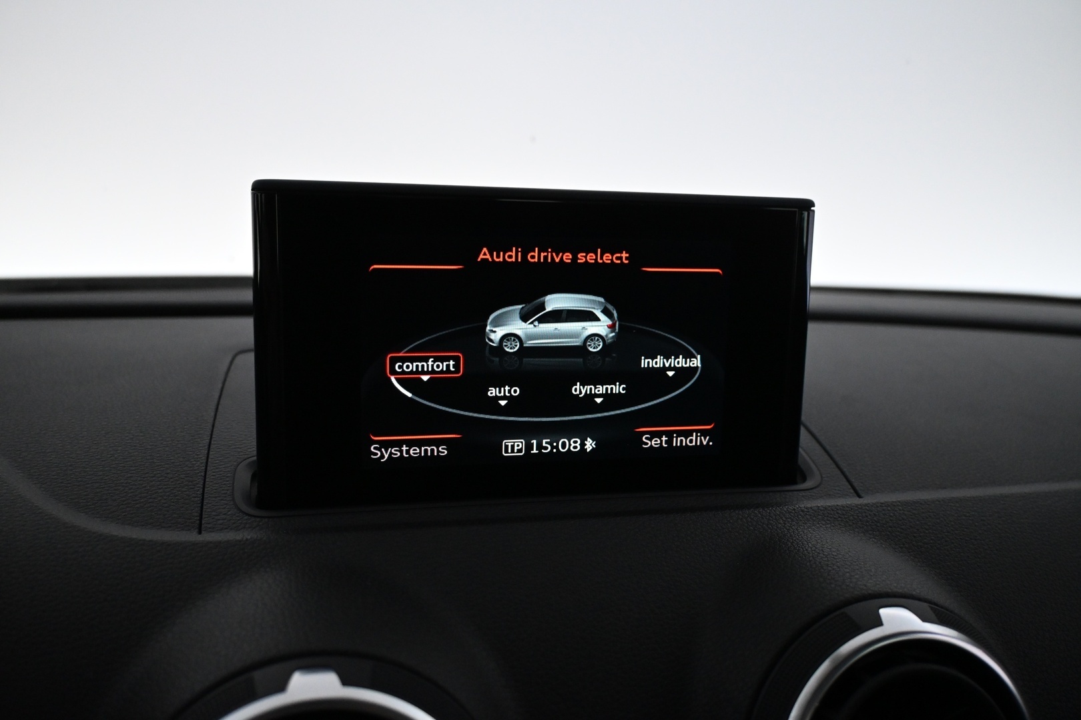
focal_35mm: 30
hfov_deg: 61.9
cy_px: 360
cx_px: 540
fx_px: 901
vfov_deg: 43.6
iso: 2800
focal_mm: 20
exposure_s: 1/125
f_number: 3.8
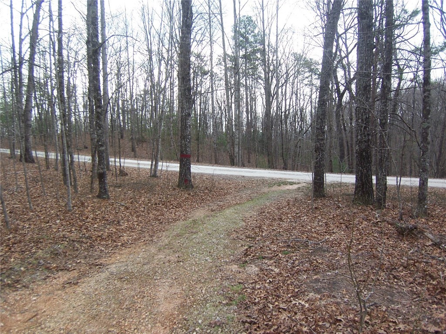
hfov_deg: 73.9
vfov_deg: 58.9
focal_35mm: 23
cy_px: 167
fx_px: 296
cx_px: 223
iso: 64
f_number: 2.8
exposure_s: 1/160
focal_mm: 3.8
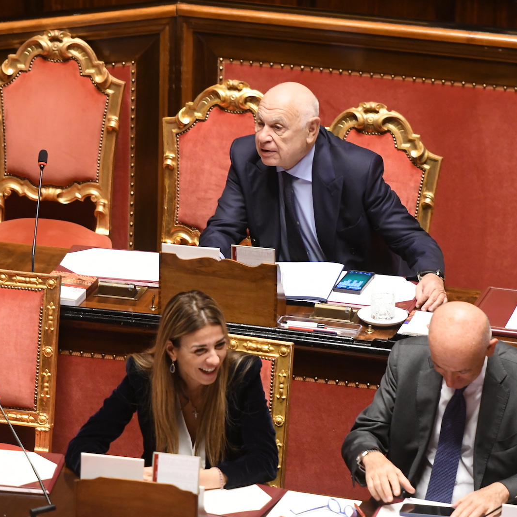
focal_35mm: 345
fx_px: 5830
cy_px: 258
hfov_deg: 5.1
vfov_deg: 5.1
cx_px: 275
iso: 3200
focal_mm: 180
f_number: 2.8
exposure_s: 1/125
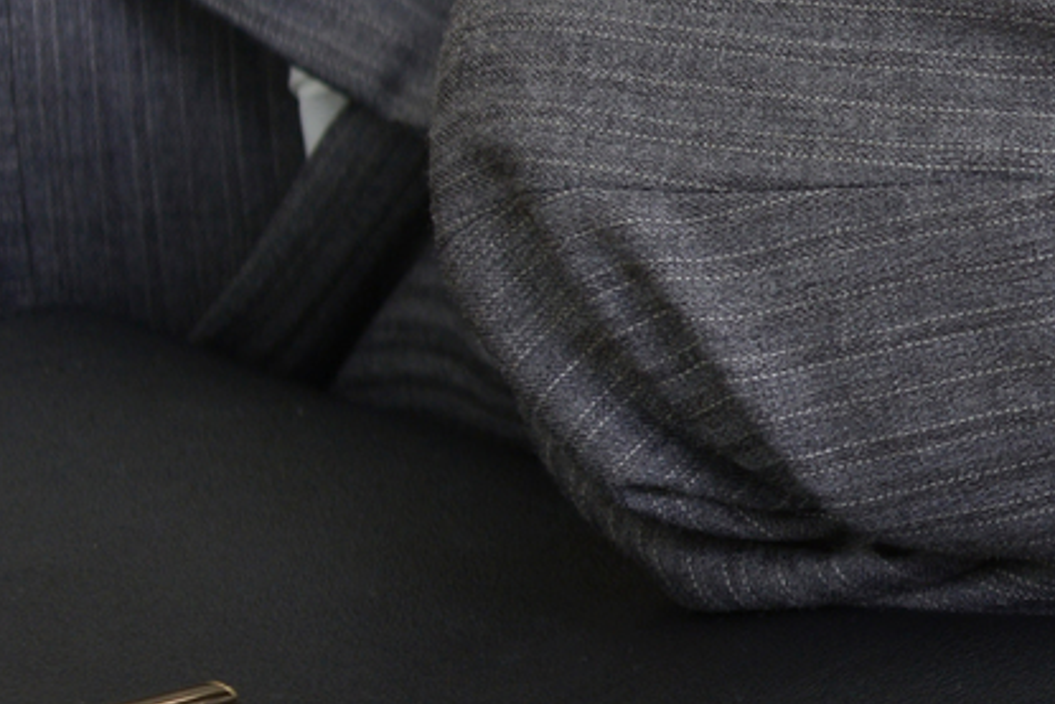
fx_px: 7065
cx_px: 2263
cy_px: 61
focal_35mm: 241
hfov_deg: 8.1
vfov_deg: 5.7
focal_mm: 50
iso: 160
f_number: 5.6
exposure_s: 1/125
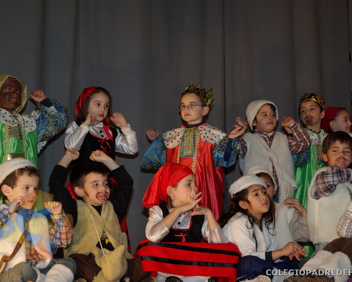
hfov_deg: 22.5
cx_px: 183
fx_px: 886
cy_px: 141
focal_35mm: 85
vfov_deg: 18.1
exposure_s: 1/60
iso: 400
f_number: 5.6
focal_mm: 50
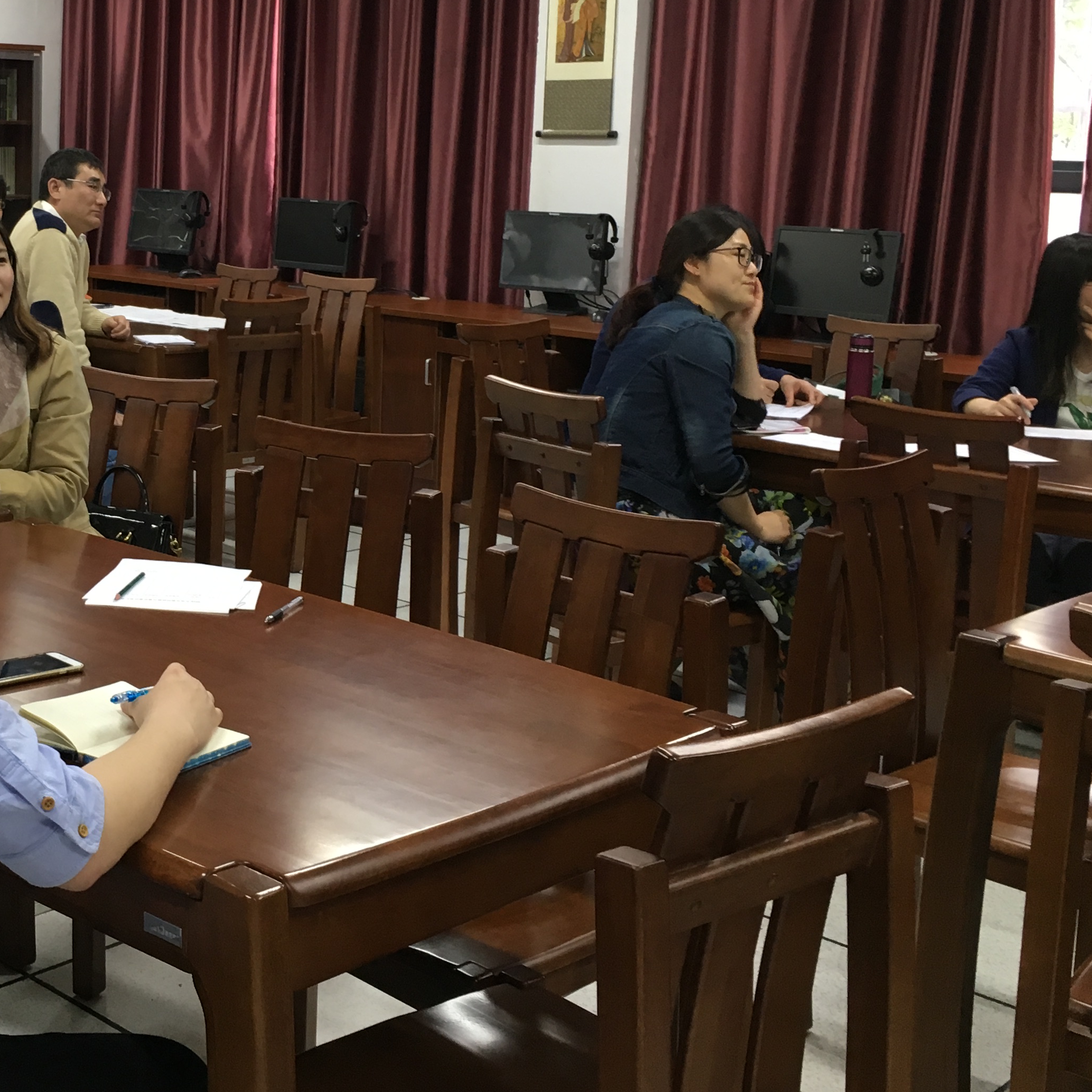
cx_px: 154
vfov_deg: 33.7
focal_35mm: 50
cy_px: 362
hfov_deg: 32.7
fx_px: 1785
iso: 100
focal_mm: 4.15
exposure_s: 1/33
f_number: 2.2
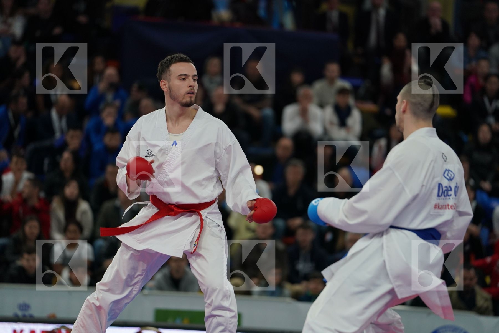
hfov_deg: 10.3
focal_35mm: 200
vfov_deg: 6.9
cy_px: 166
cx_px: 250
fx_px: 2772
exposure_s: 1/1000
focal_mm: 200
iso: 1250
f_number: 2.8
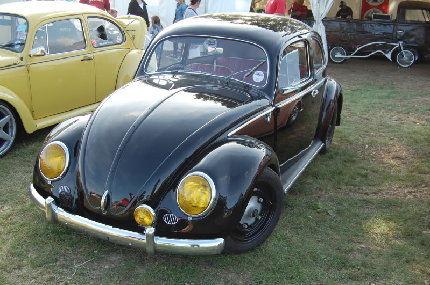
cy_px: 142
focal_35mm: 39
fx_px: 465
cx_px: 215
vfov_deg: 34.1
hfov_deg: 49.6
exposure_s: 1/125
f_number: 5.6
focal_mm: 26
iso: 200
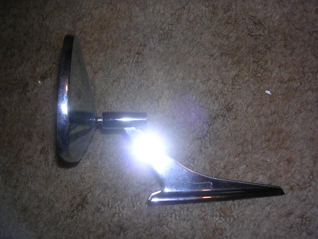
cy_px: 120
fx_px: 349
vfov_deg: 37.7
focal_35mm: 38
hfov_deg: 49.0
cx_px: 159
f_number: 2.8
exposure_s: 1/60.1
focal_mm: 5.8
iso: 50
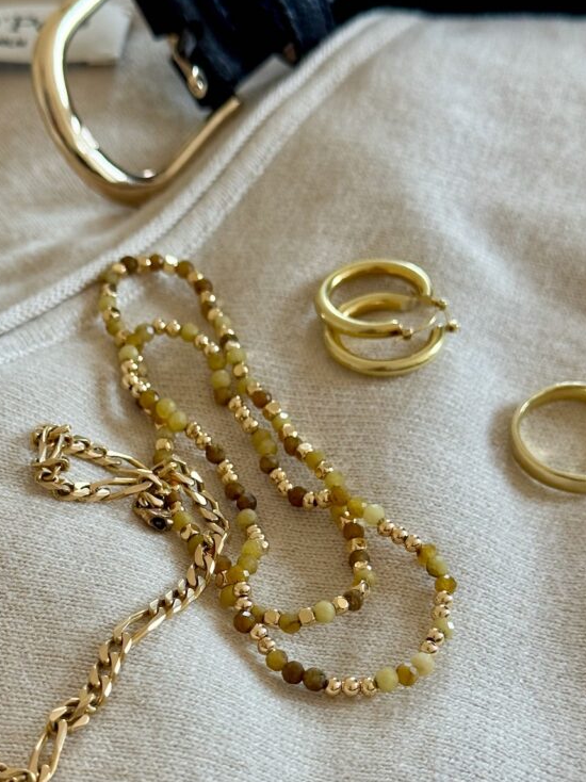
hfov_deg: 21.8
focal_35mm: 67
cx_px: 197
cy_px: 501
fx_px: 1513
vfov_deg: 28.8
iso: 100
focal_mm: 6.76
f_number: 1.78
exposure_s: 1/88
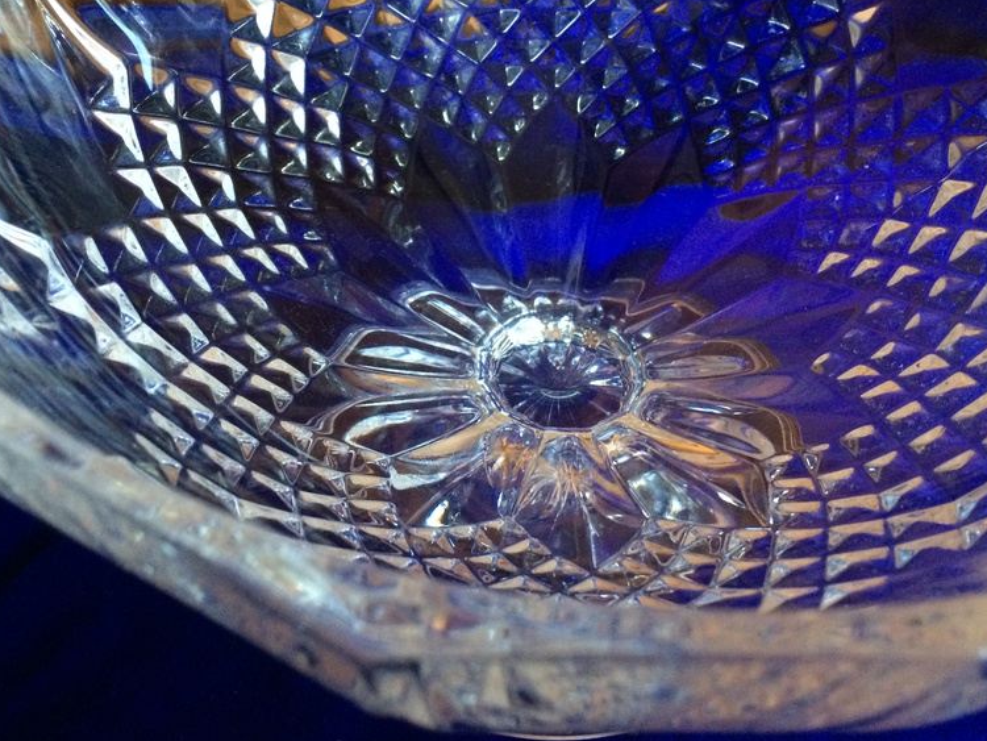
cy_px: 314
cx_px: 516
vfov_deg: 39.6
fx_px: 1027
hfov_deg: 51.3
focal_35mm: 36
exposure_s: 1/15
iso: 320
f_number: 2.2
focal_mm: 4.12
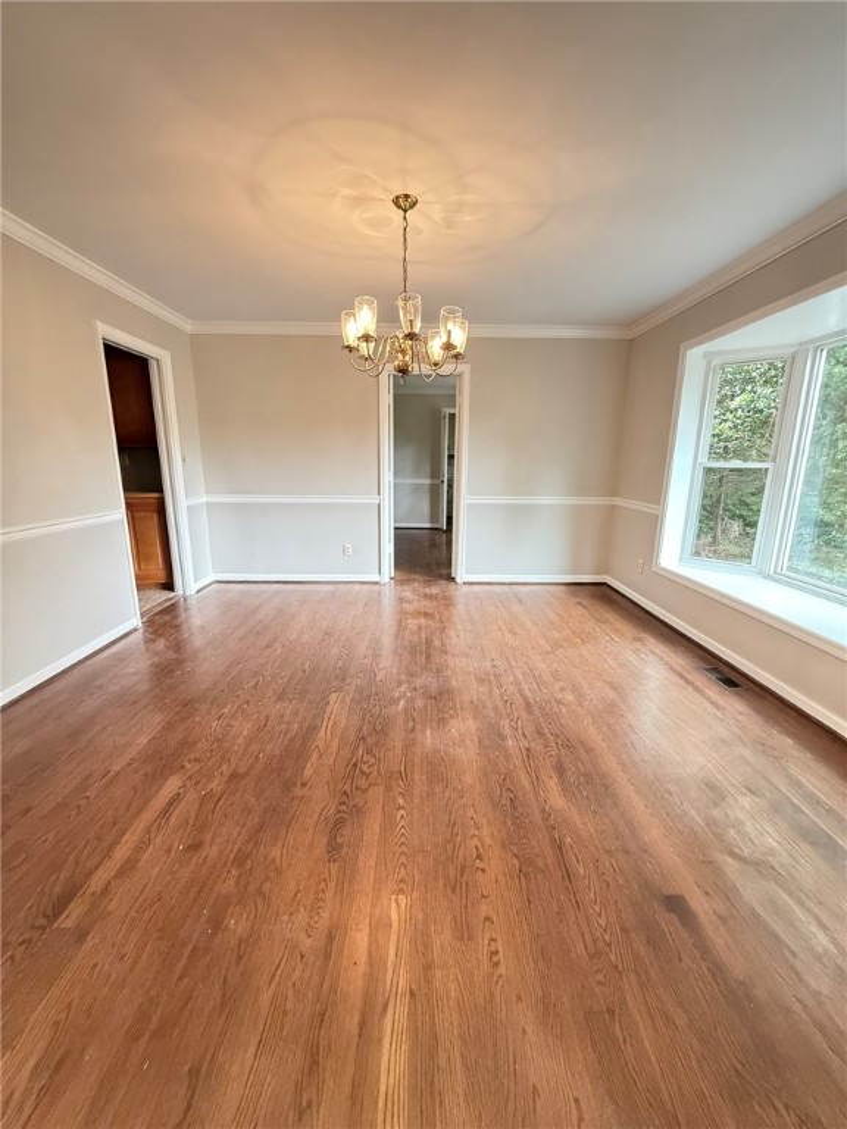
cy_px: 564
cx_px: 424
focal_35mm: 14
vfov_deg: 102.1
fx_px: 457
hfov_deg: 85.7
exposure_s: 1/60
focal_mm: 2.22
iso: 640
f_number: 2.2
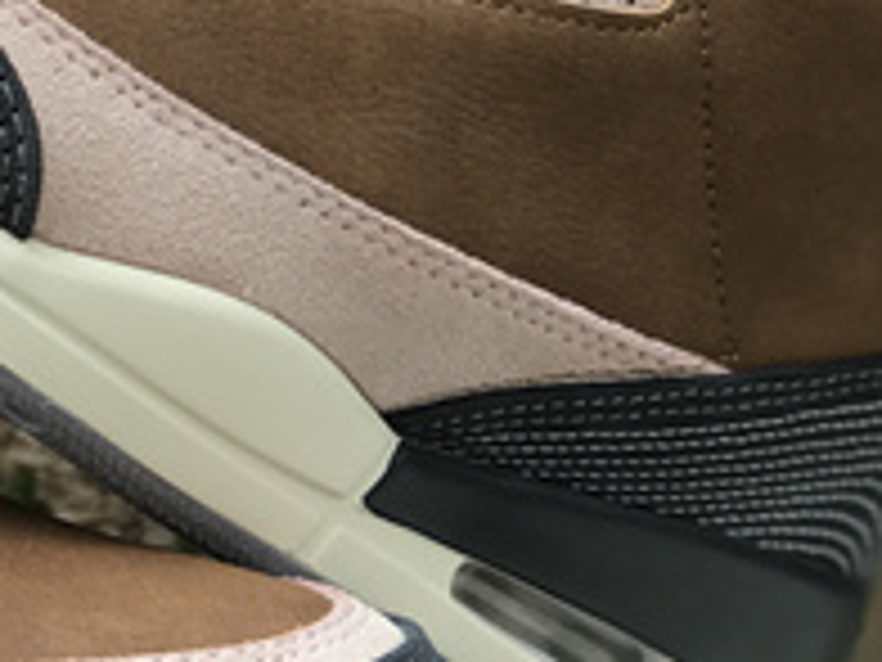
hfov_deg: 9.0
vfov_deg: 6.9
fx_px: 5478
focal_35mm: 215
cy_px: 92
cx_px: -292
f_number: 2.8
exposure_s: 1/177
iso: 20
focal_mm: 6.6
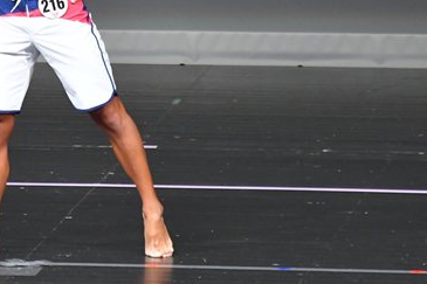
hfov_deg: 2.8
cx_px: 65
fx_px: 8678
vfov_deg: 1.9
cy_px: 18
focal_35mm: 732
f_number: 5.6
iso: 5000
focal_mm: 230
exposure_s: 1/400
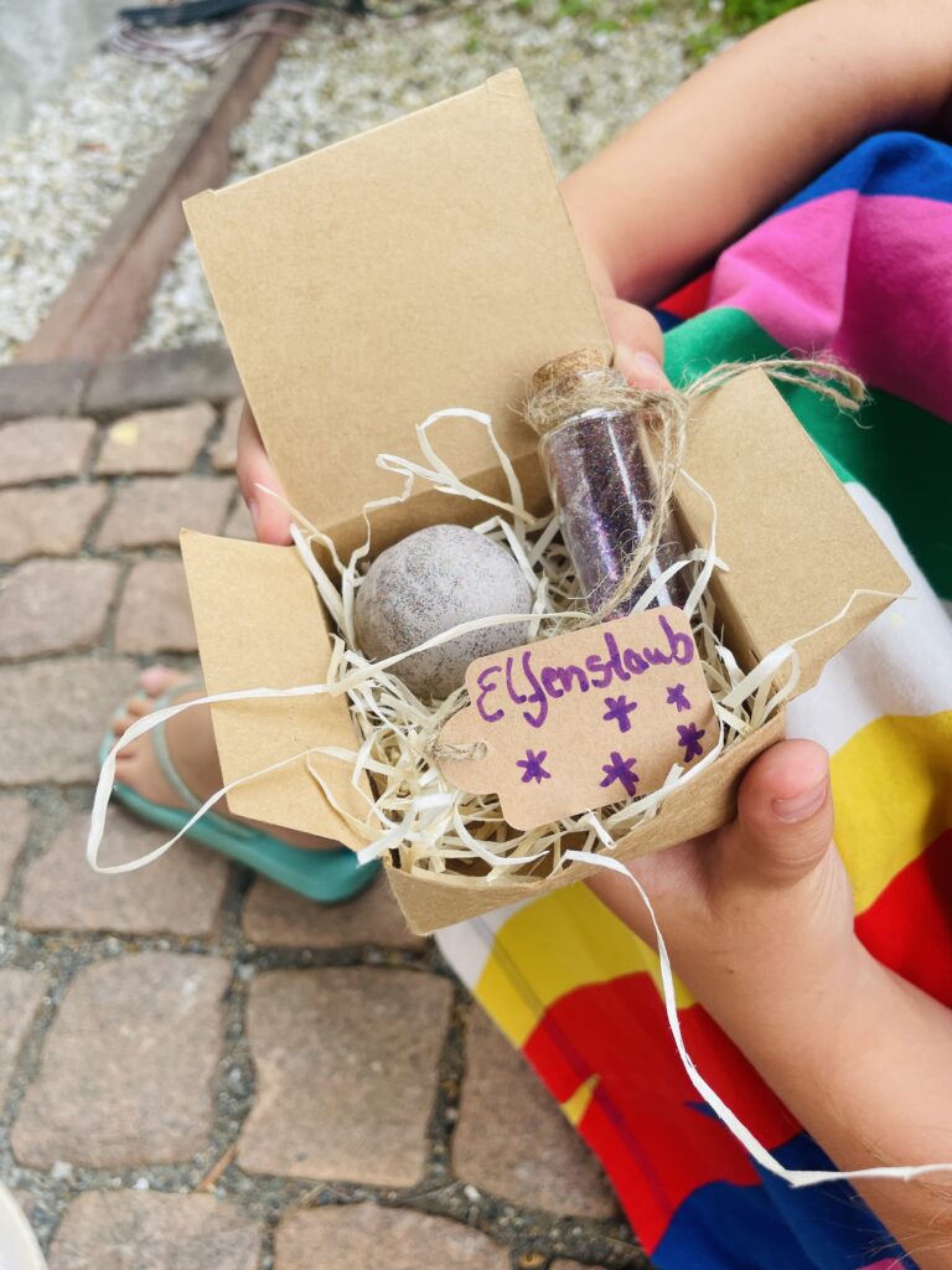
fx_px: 953
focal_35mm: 26
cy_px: 635
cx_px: 476
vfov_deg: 67.3
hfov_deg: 53.1
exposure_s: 1/217
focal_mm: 4.2
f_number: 1.6
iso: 32
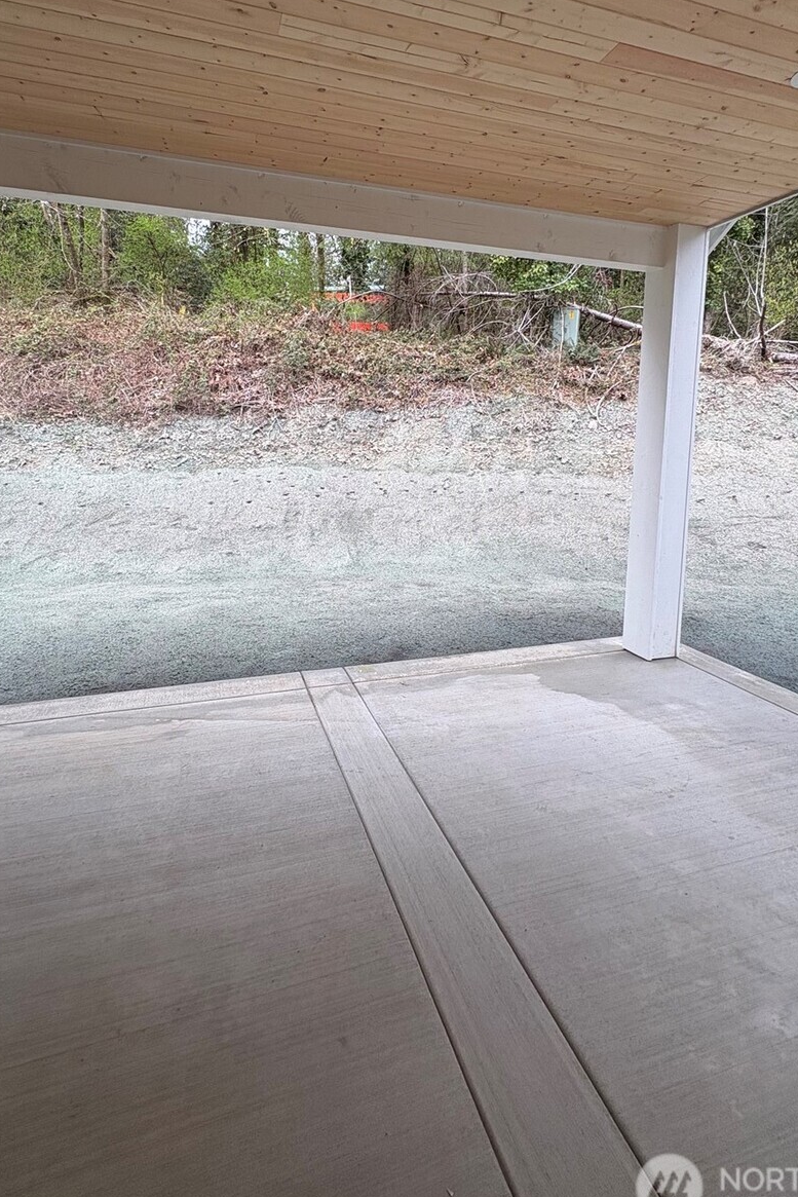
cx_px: 395
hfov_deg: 67.4
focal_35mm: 18
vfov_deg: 89.1
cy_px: 495
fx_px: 598
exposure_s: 1/251
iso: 40
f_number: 2.2
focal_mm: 2.22
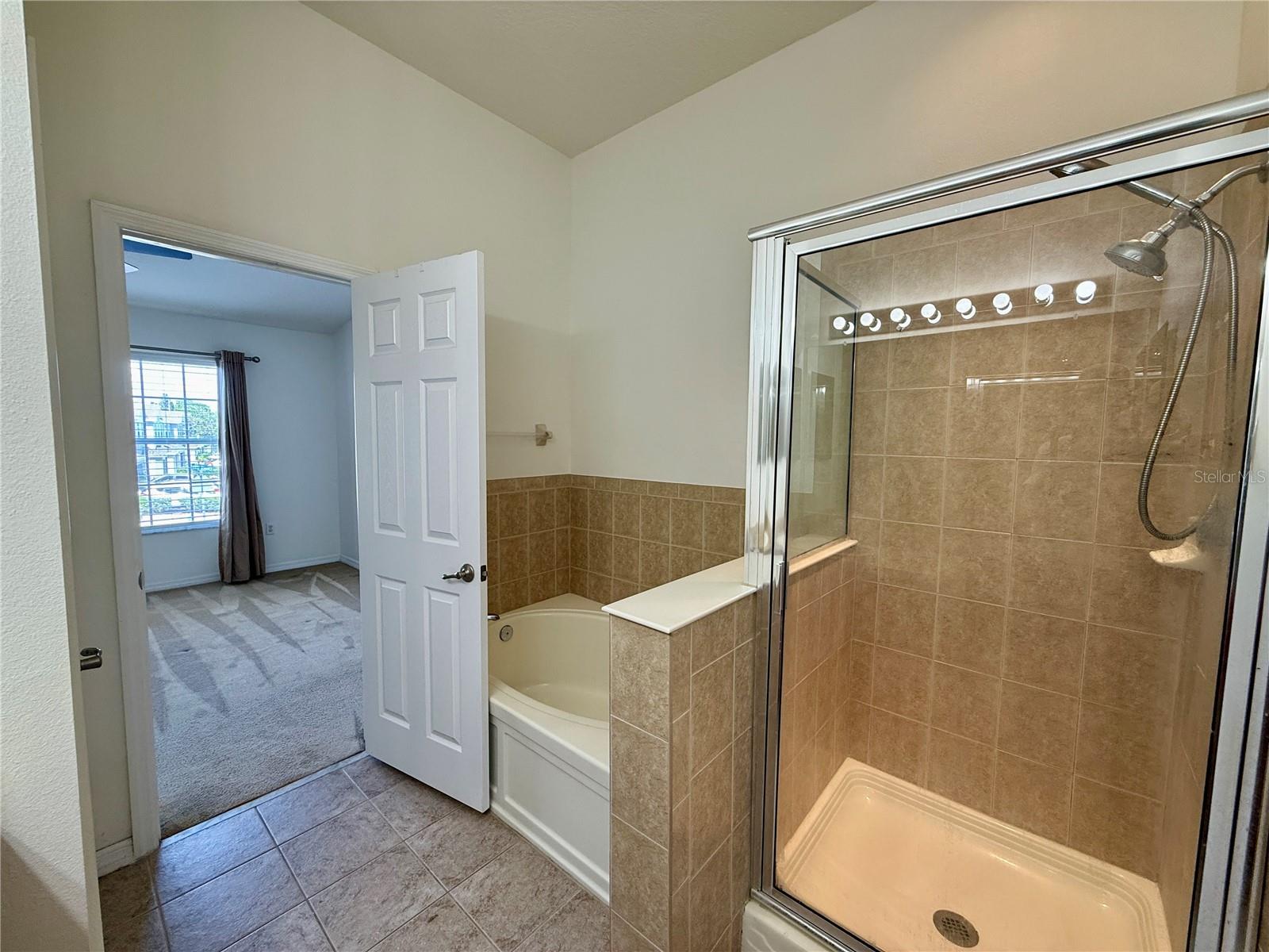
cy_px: 476
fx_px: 513
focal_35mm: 14
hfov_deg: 102.1
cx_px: 634
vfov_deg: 85.7
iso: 125
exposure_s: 1/120
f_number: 2.2
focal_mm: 2.22
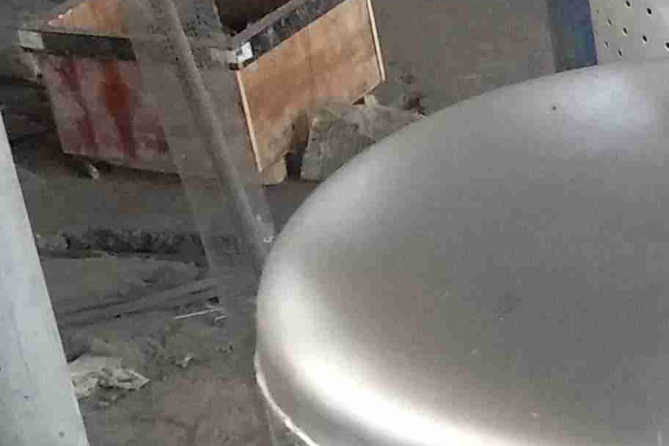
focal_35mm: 115
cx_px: 1315
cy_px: 853
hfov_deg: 14.8
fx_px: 2137
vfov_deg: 11.0
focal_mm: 4.32
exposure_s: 1/20
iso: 211
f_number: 1.7
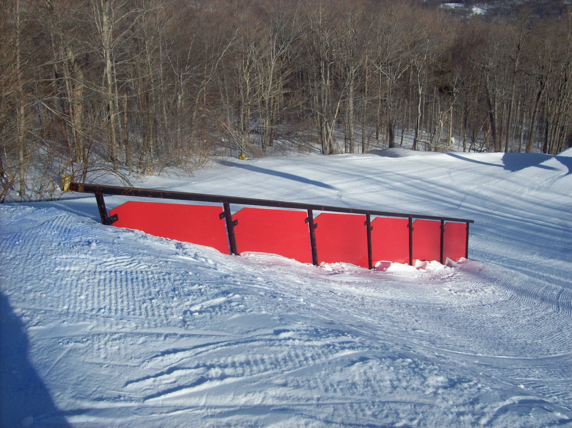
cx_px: 286
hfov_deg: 51.4
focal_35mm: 36
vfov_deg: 39.6
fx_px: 595
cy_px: 214
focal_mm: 6
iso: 80
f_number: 4.8
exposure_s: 1/749
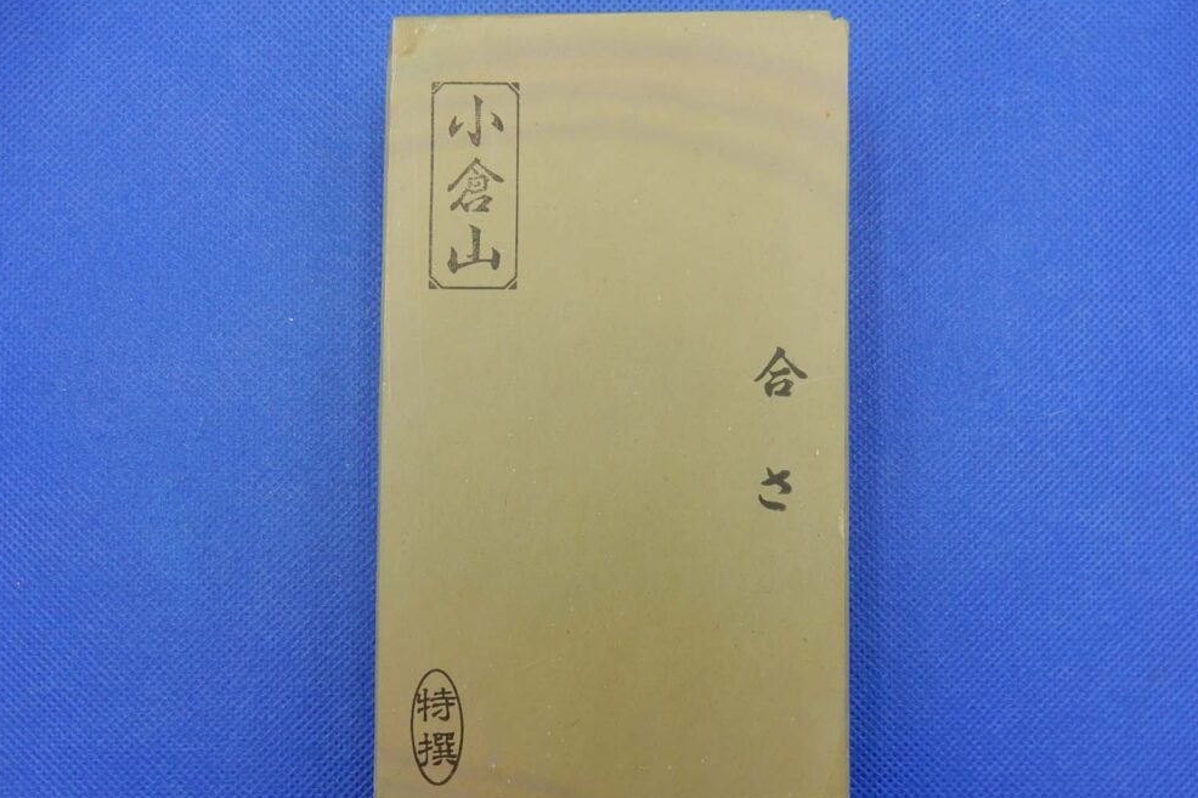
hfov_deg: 67.4
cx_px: 614
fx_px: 898
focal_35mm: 27
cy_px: 435
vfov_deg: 47.9
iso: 125
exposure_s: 1/60
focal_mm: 4.5
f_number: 3.7
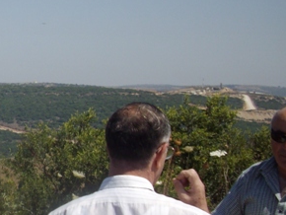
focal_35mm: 100
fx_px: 827
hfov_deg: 18.2
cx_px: -91
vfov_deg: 14.8
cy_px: 152
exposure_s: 1/400
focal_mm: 6.2
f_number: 5.6
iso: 80
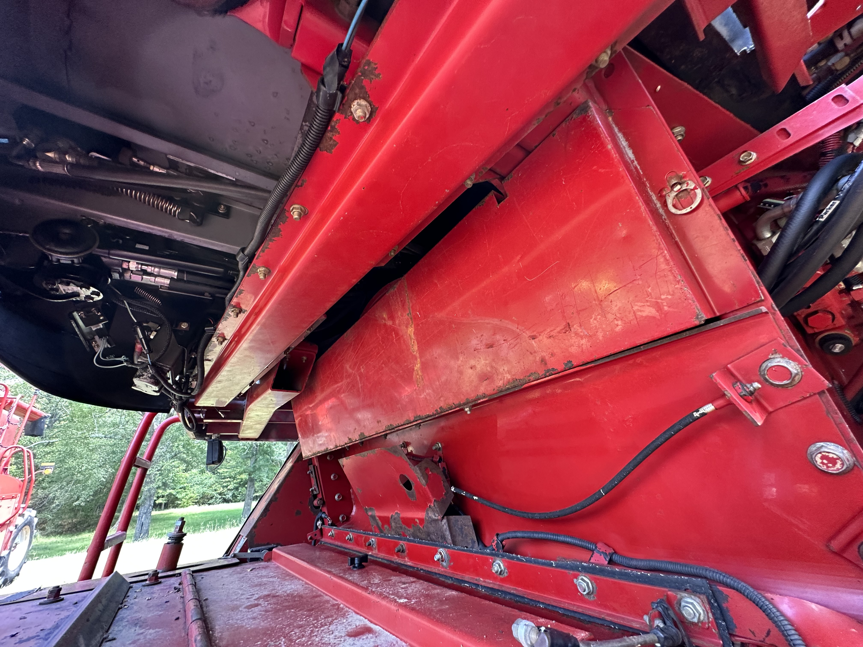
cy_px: 324
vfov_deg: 85.7
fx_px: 349
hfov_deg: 102.1
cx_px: 432
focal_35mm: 14
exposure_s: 1/99
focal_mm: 2.22
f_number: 2.2
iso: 160
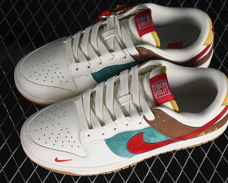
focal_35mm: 85
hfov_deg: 22.5
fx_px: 574
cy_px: 91
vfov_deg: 18.1
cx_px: 123
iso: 160
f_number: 7.1
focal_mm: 50
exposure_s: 1/80
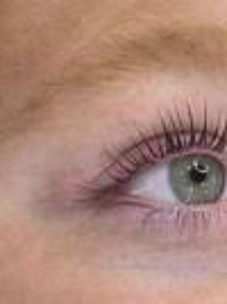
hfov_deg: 14.3
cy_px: 82
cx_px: 175
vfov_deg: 19.0
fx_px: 903
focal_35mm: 103
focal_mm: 6.3
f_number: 1.7
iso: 160
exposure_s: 1/180
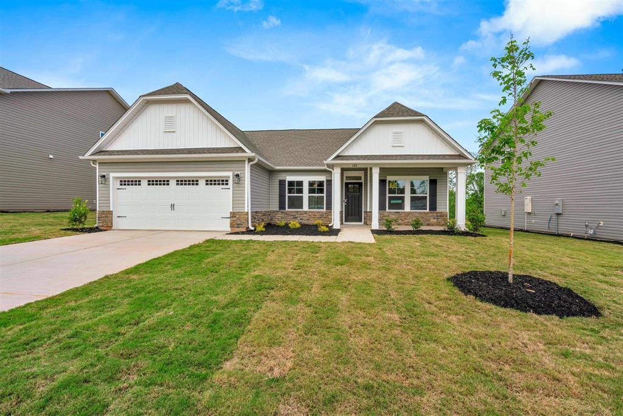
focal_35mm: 16
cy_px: 208
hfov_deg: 96.7
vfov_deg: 73.8
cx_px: 312
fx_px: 277
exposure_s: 1/320
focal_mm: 16
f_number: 9
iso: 160
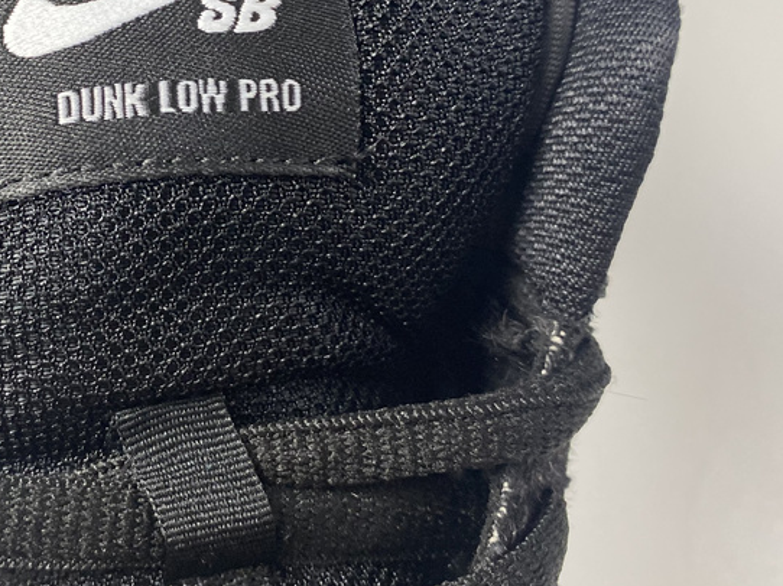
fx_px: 1085
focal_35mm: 48
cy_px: 133
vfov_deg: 29.7
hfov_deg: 38.2
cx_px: 157
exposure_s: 1/100
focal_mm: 4.25
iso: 125
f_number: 1.8
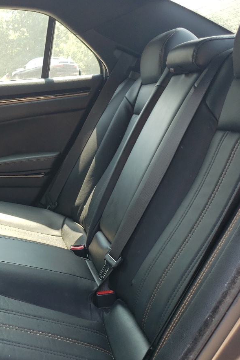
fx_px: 490
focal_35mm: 49
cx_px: -1
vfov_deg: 40.2
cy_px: 208
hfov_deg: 26.1
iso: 50
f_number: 1.5
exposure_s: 1/222
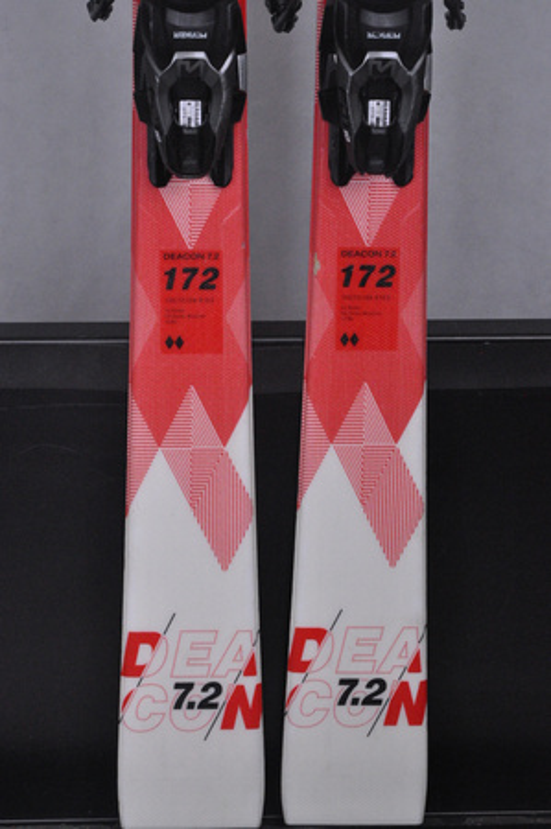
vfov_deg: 19.5
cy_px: 414
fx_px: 2416
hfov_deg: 13.0
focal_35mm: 105
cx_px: 276
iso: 3200
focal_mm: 70
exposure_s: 1/125
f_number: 9.5
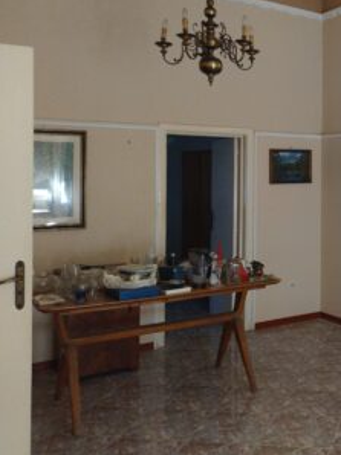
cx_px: 365
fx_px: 566
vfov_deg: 43.5
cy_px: 167
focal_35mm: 43
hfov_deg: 30.4
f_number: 1.7
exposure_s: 1/40
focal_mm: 4.71
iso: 1022
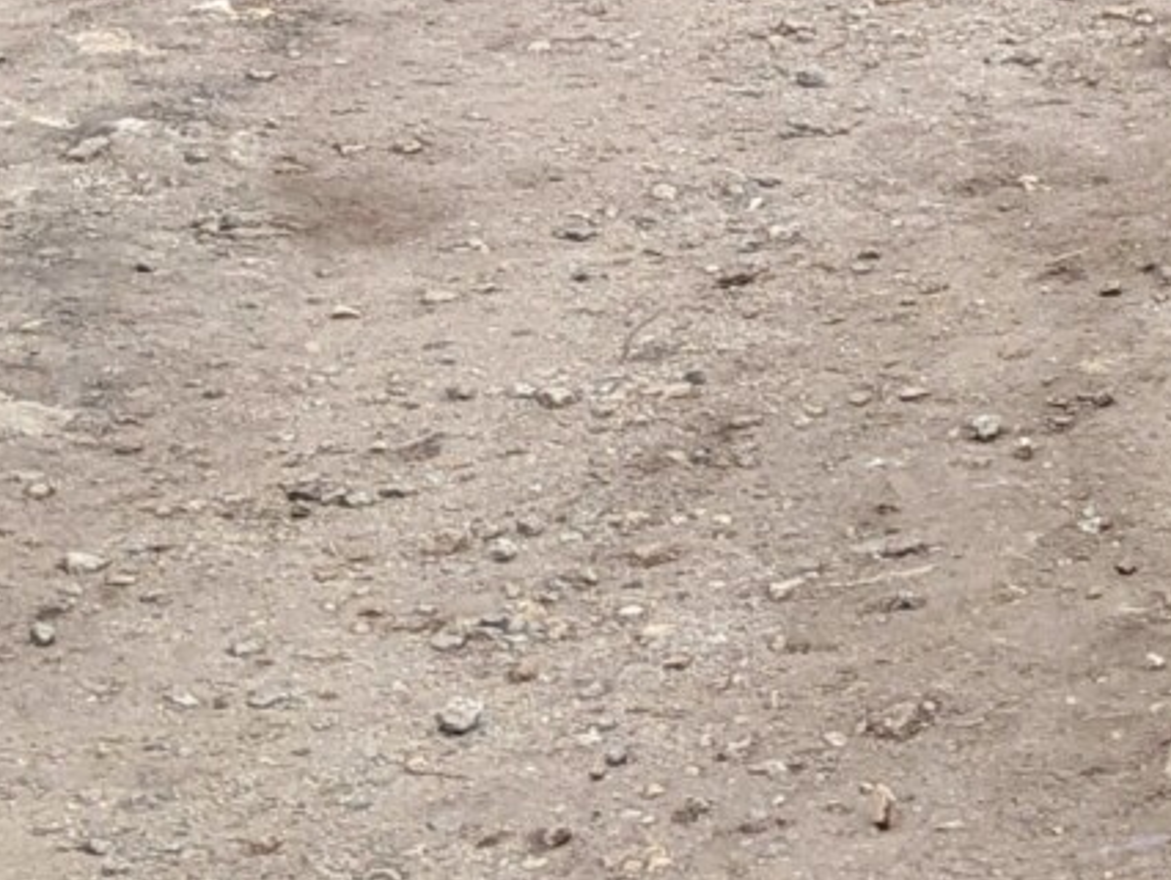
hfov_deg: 13.3
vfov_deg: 9.2
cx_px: 1699
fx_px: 4772
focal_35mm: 141
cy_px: -1411
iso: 49
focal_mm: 6.81
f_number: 1.85
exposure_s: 1/1572
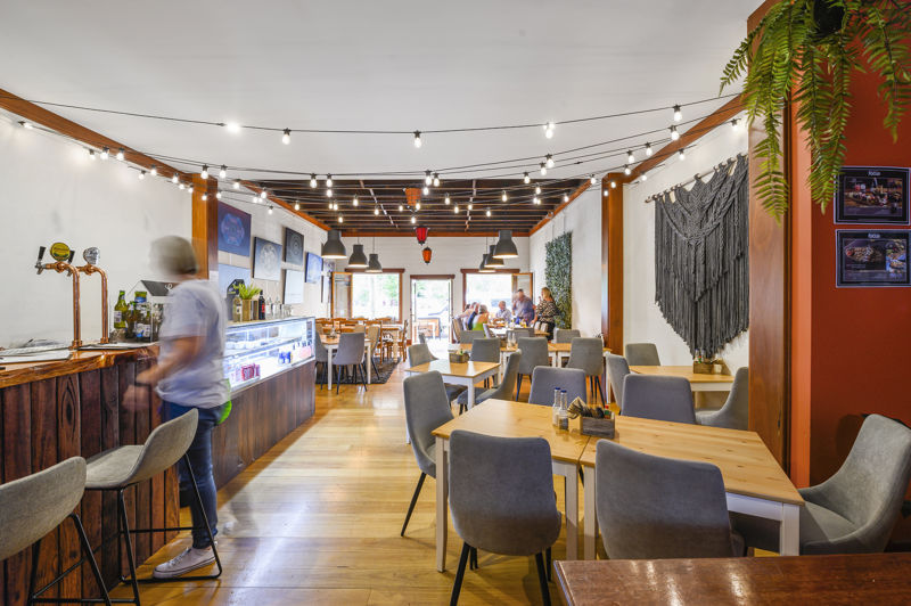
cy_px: 303
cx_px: 456
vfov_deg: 77.2
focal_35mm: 15
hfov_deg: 100.4
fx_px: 379
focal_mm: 15
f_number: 9
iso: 160
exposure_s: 1
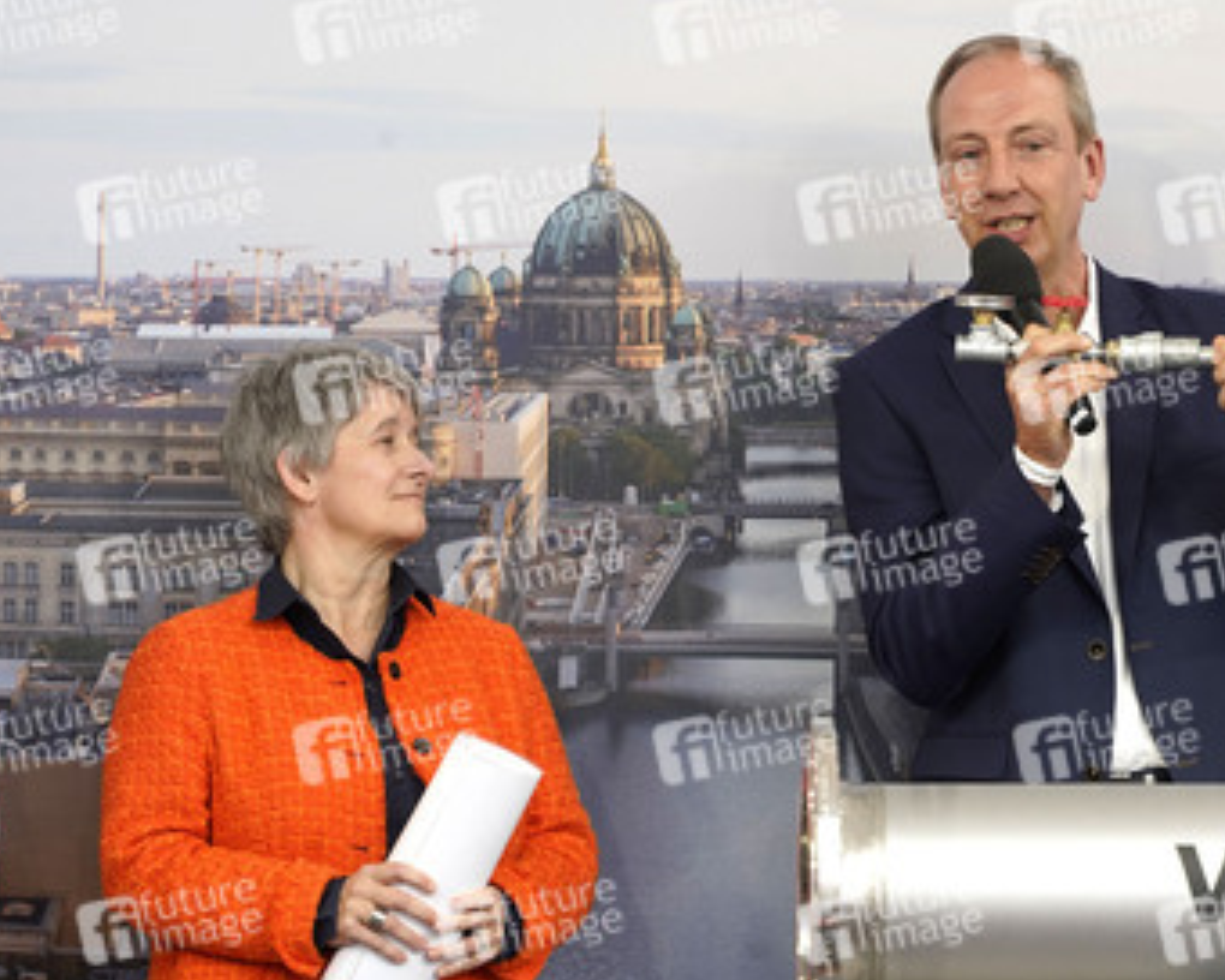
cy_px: 472
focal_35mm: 214
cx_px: 794
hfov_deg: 9.0
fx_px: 7759
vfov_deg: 7.2
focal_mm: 172
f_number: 8
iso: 640
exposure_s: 1/200
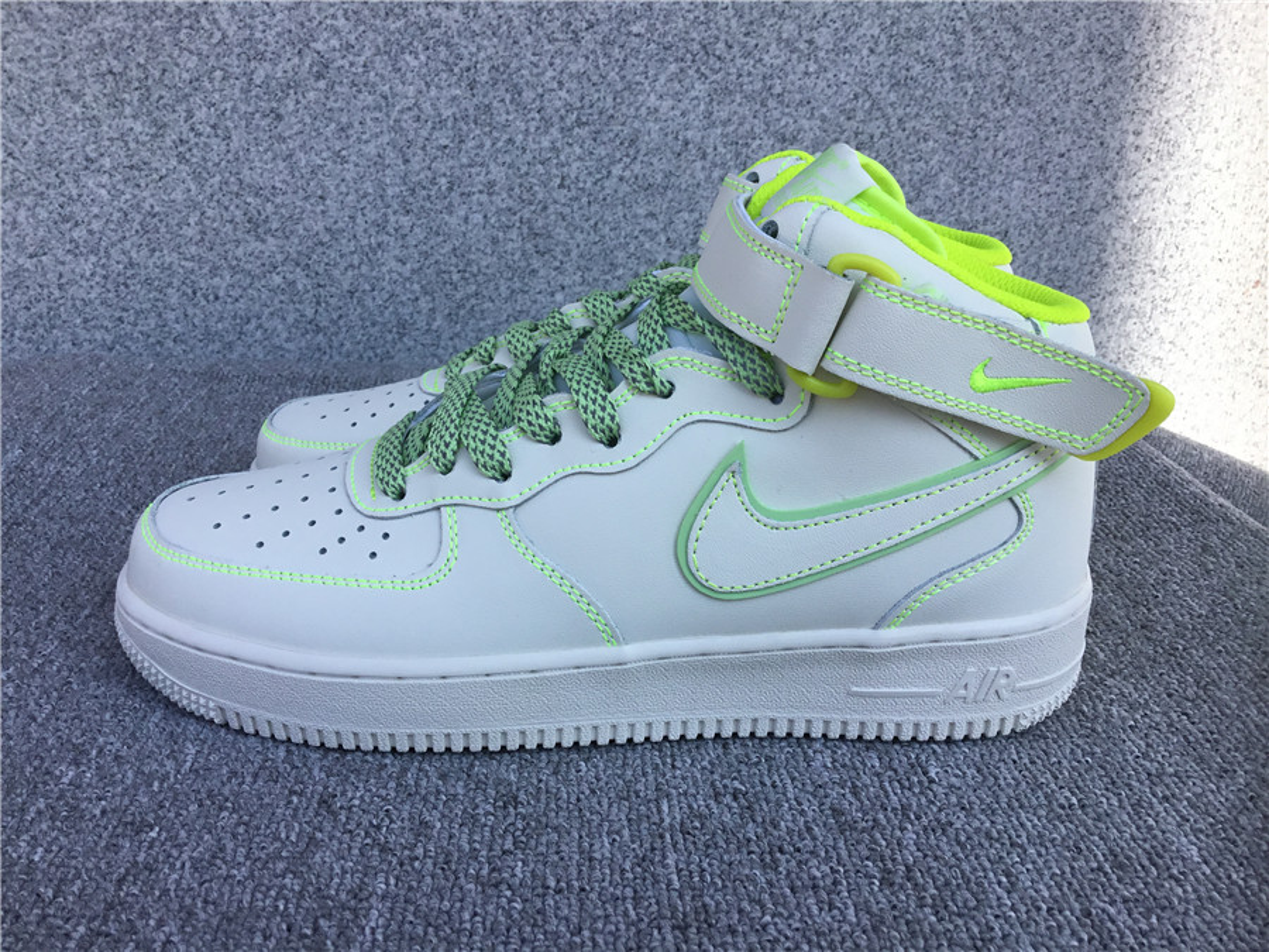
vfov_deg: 45.4
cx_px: 634
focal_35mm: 31
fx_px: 1136
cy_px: 476
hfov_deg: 58.4
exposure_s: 1/673
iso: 25
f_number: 2.4
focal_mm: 3.3
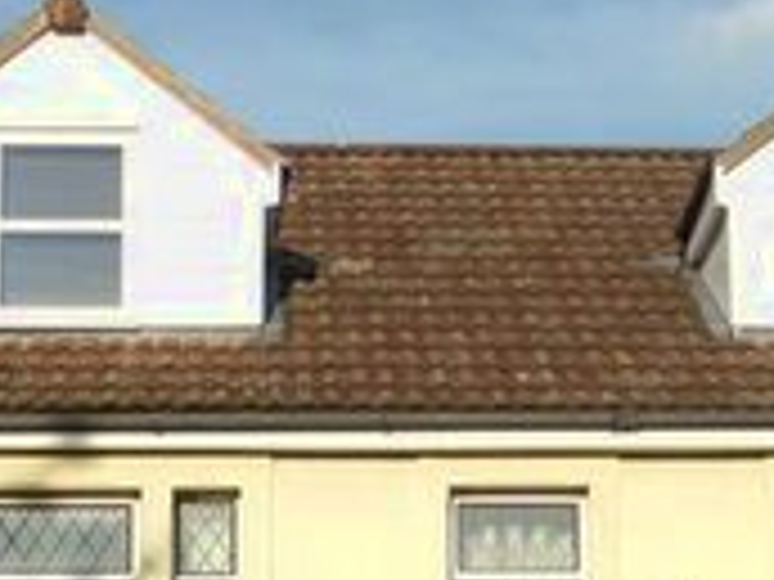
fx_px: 2817
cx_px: 234
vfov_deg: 11.4
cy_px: 785
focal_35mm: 126
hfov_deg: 15.6
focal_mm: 5.4
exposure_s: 1/800
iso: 100
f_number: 4
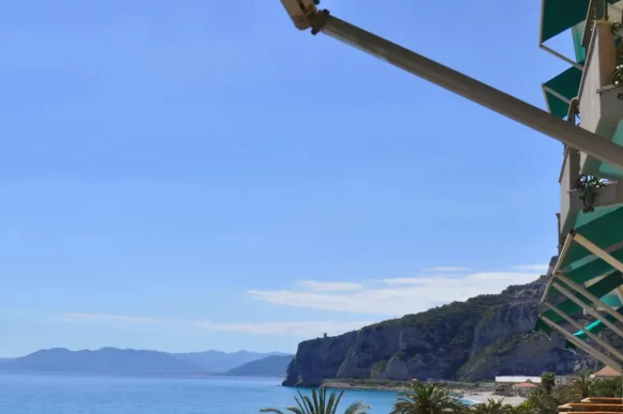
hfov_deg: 34.4
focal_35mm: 58
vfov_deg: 23.1
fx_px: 1002
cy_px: 310
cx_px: 250
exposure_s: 1/500
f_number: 11
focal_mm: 22
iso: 200
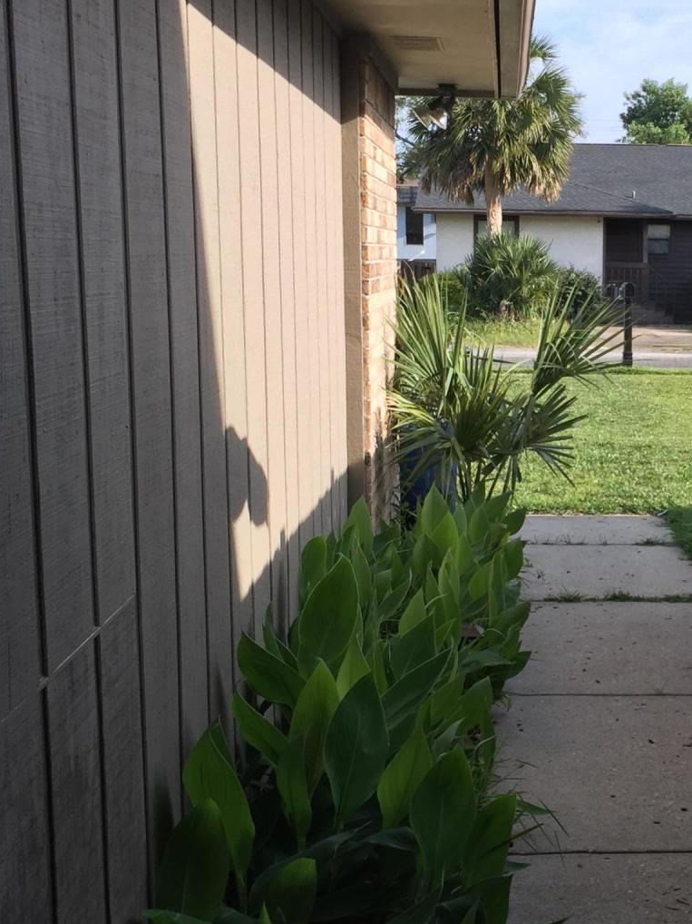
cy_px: 544
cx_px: 616
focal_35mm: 57
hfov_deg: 24.9
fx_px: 1520
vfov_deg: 33.7
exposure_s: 1/732
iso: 32
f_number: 2.2
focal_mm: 4.15
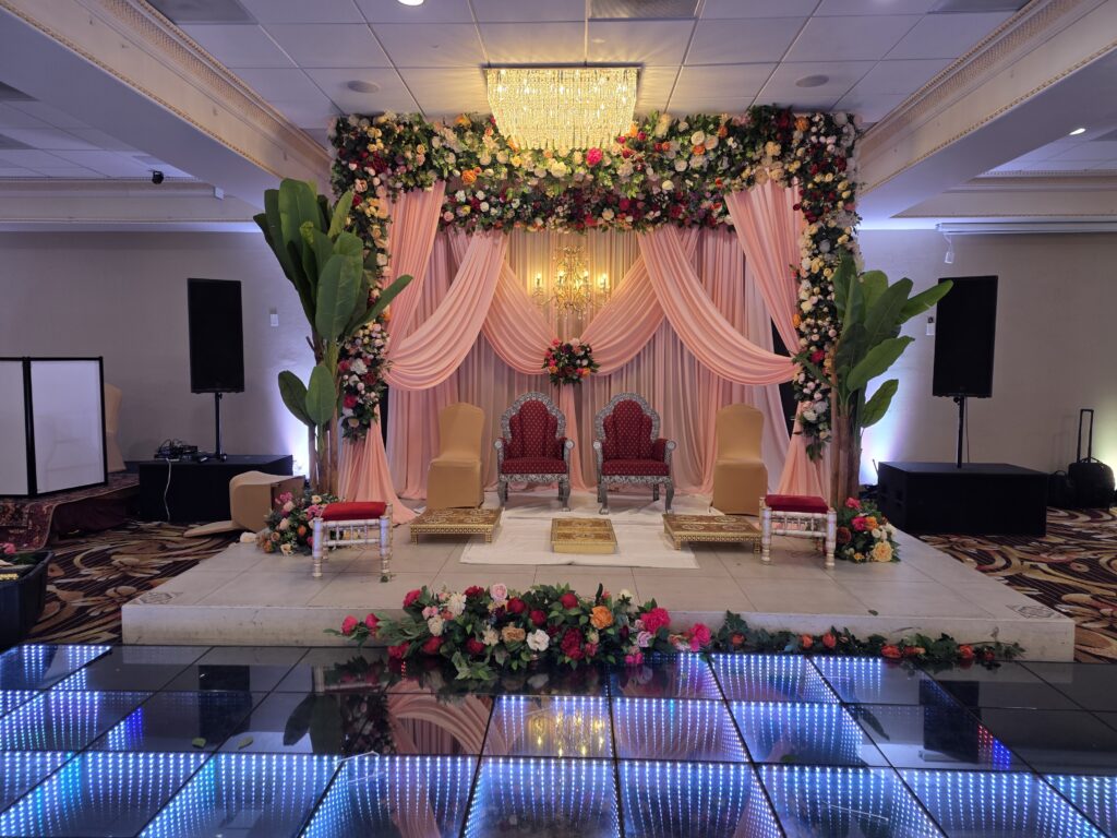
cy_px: 419
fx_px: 742
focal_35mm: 23
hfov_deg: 73.9
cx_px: 558
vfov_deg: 58.9
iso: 100
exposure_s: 1/120
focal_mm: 6.3
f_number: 1.7
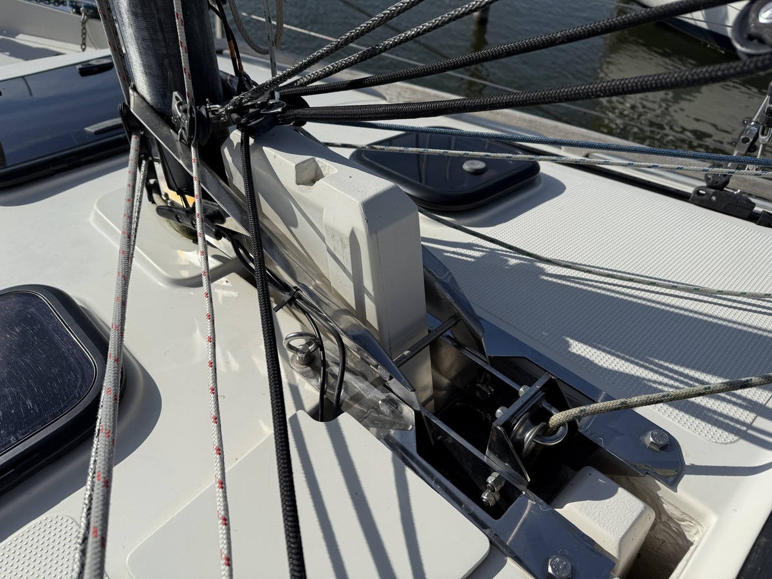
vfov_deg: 56.8
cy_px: 290
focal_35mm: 24
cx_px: 386
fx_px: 535
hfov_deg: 71.6
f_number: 1.78
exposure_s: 1/11905
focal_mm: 6.76
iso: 80
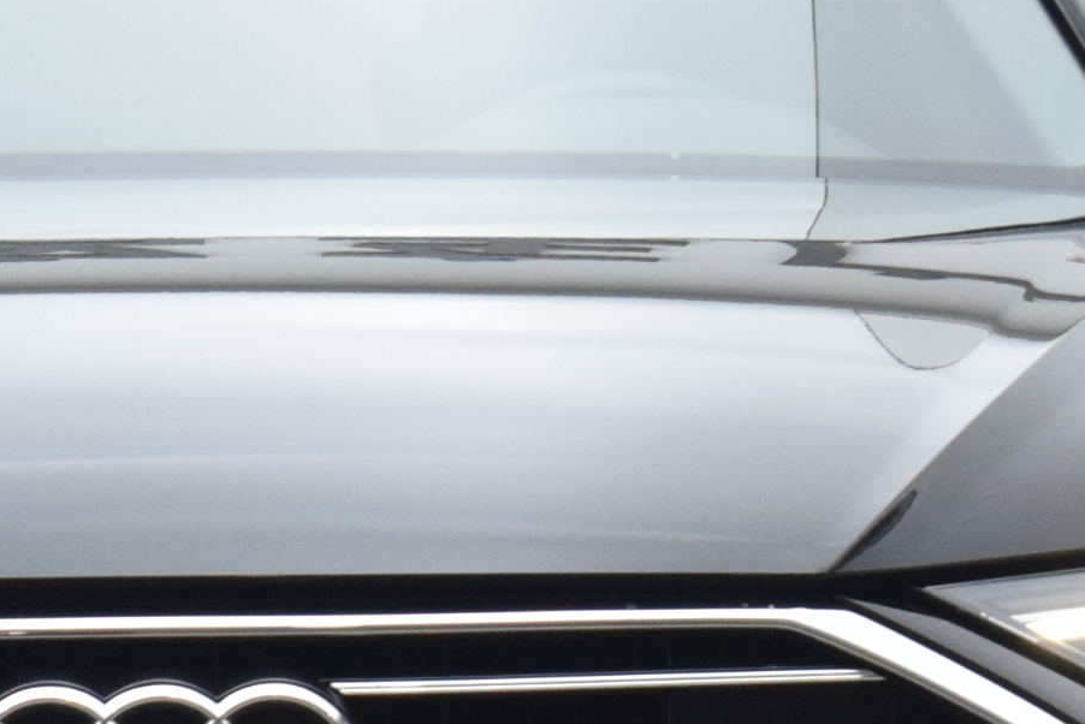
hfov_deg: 6.9
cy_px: 257
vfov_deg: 4.6
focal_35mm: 299
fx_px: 9014
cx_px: 200
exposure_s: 1/160
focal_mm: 40
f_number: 7.1
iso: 1000
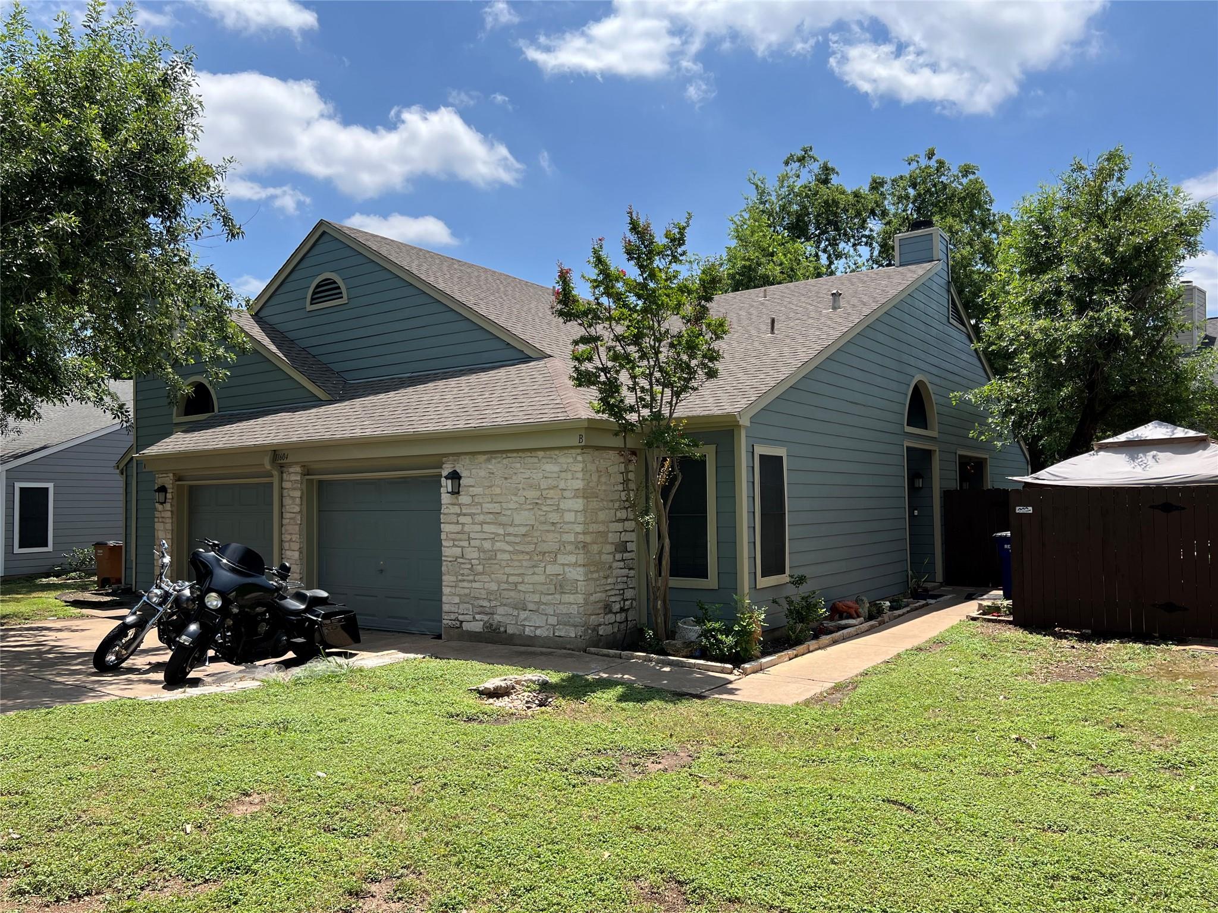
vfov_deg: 53.1
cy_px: 456
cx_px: 609
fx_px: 915
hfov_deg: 67.3
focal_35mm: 26
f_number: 1.5
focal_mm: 5.7
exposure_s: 1/3077
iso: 50
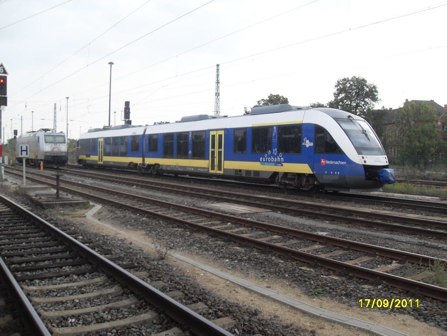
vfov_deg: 41.8
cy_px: 168
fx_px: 439
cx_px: 224
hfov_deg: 54.0
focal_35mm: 34
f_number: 7
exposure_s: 1/90
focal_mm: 6.3
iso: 80
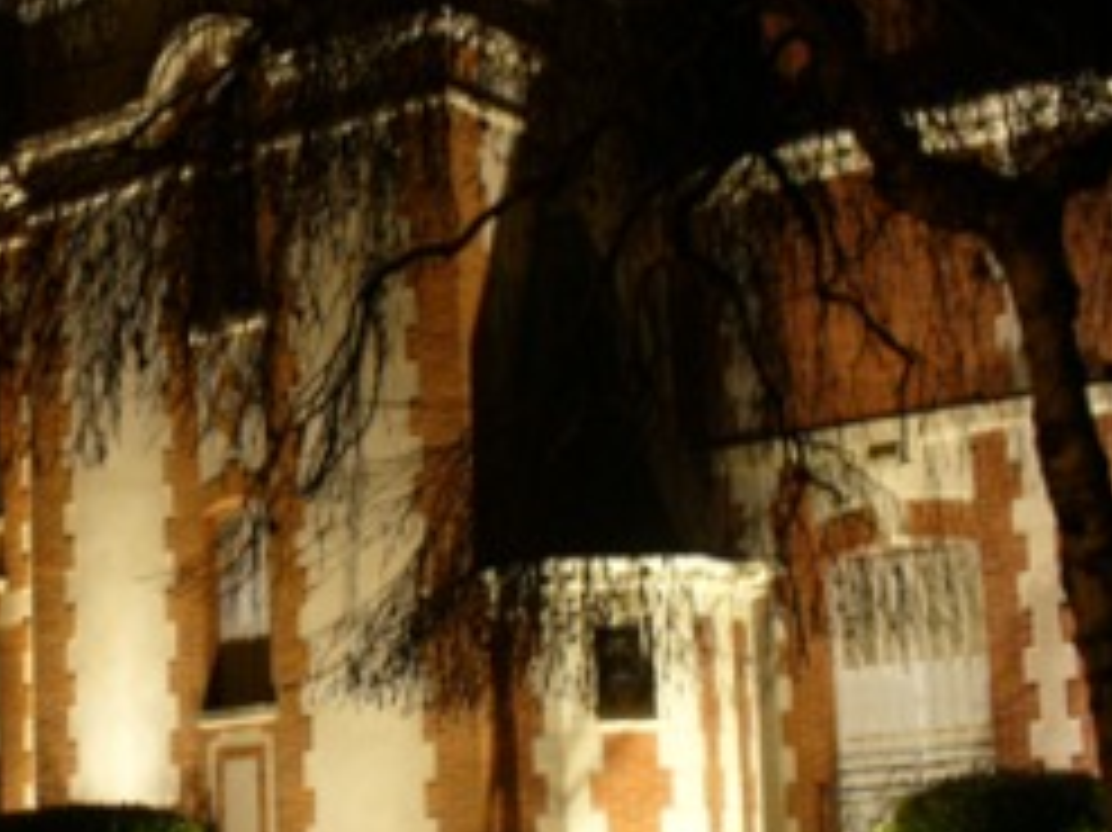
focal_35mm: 72
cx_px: 189
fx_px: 2312
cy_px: 517
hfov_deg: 26.4
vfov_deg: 20.4
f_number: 2.8
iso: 80
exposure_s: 1/1.3
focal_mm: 6.1
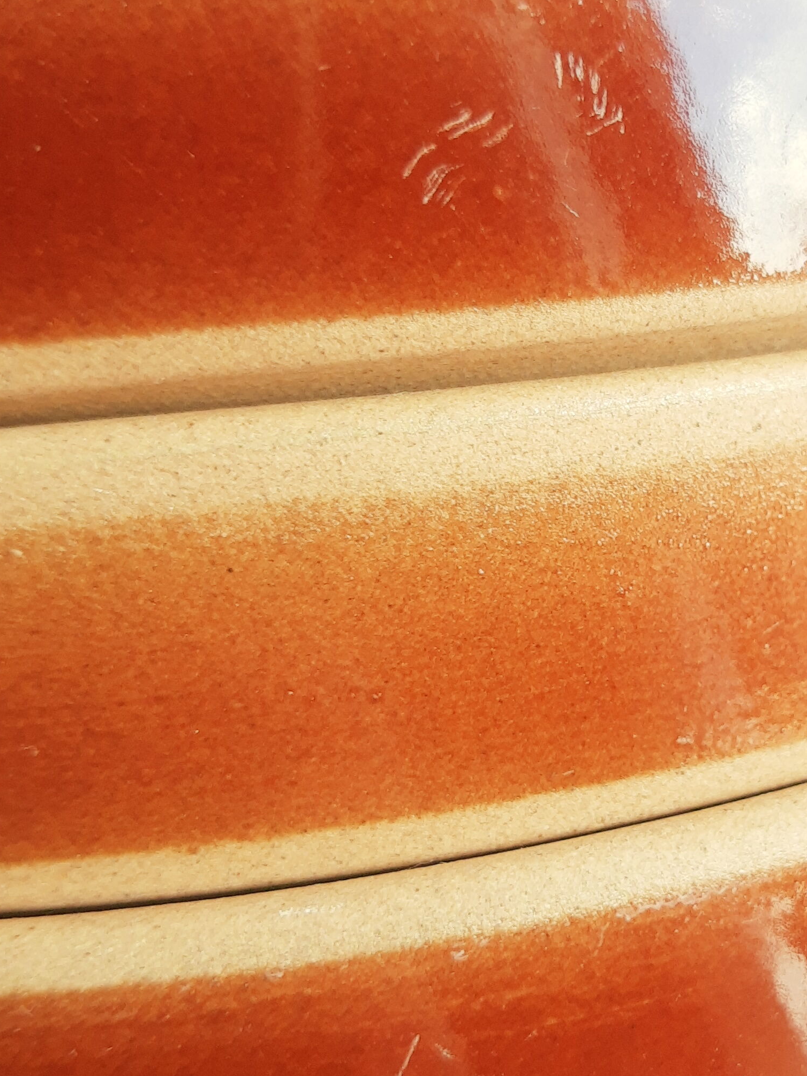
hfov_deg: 26.8
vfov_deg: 36.1
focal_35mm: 53
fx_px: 1647
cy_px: 607
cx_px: 687
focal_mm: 3.95
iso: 78
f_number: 1.8
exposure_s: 1/100
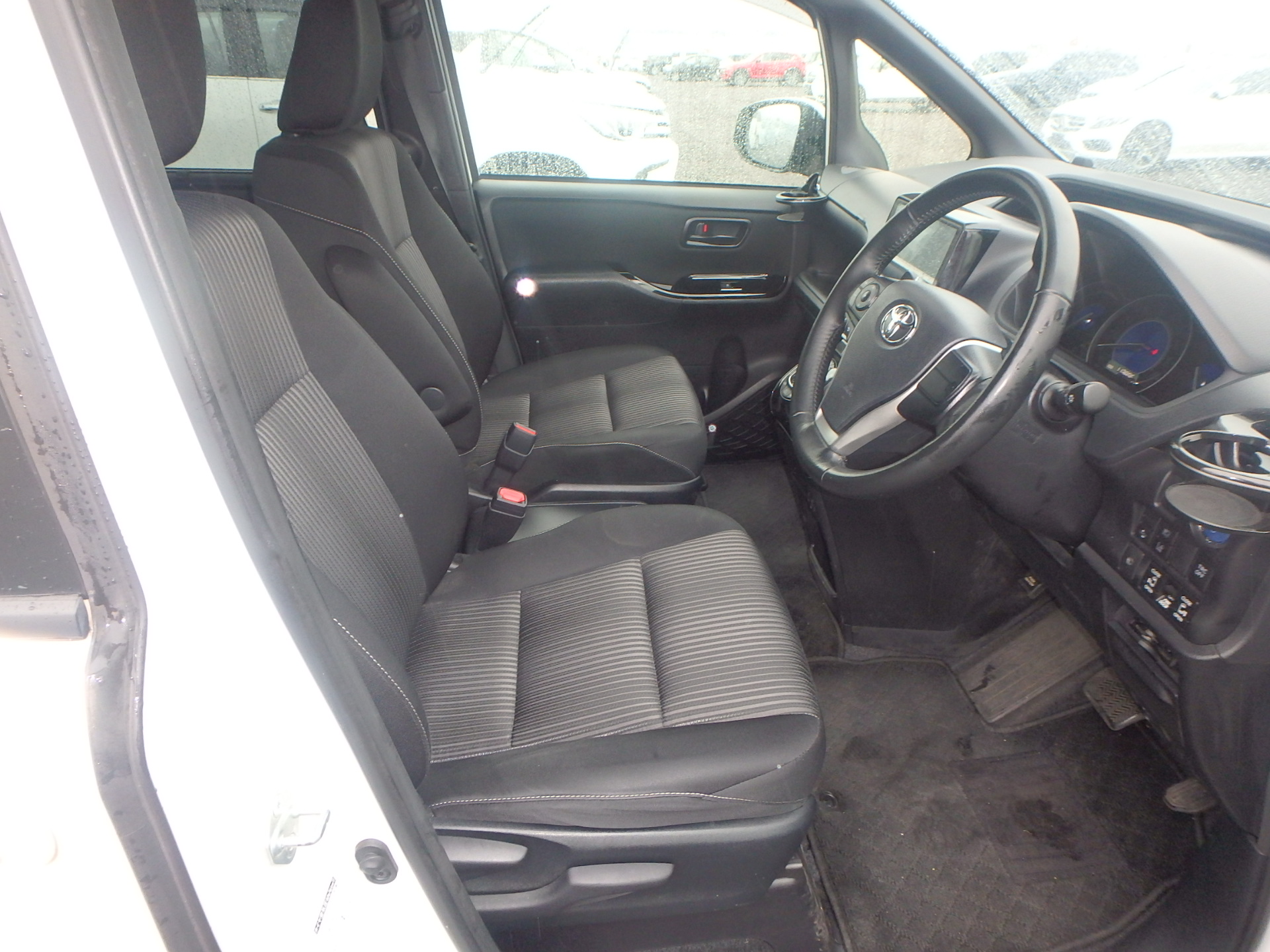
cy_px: 476
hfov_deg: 79.0
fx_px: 770
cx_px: 635
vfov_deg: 63.4
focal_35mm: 21
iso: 250
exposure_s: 1/60
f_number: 3.5
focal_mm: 3.7
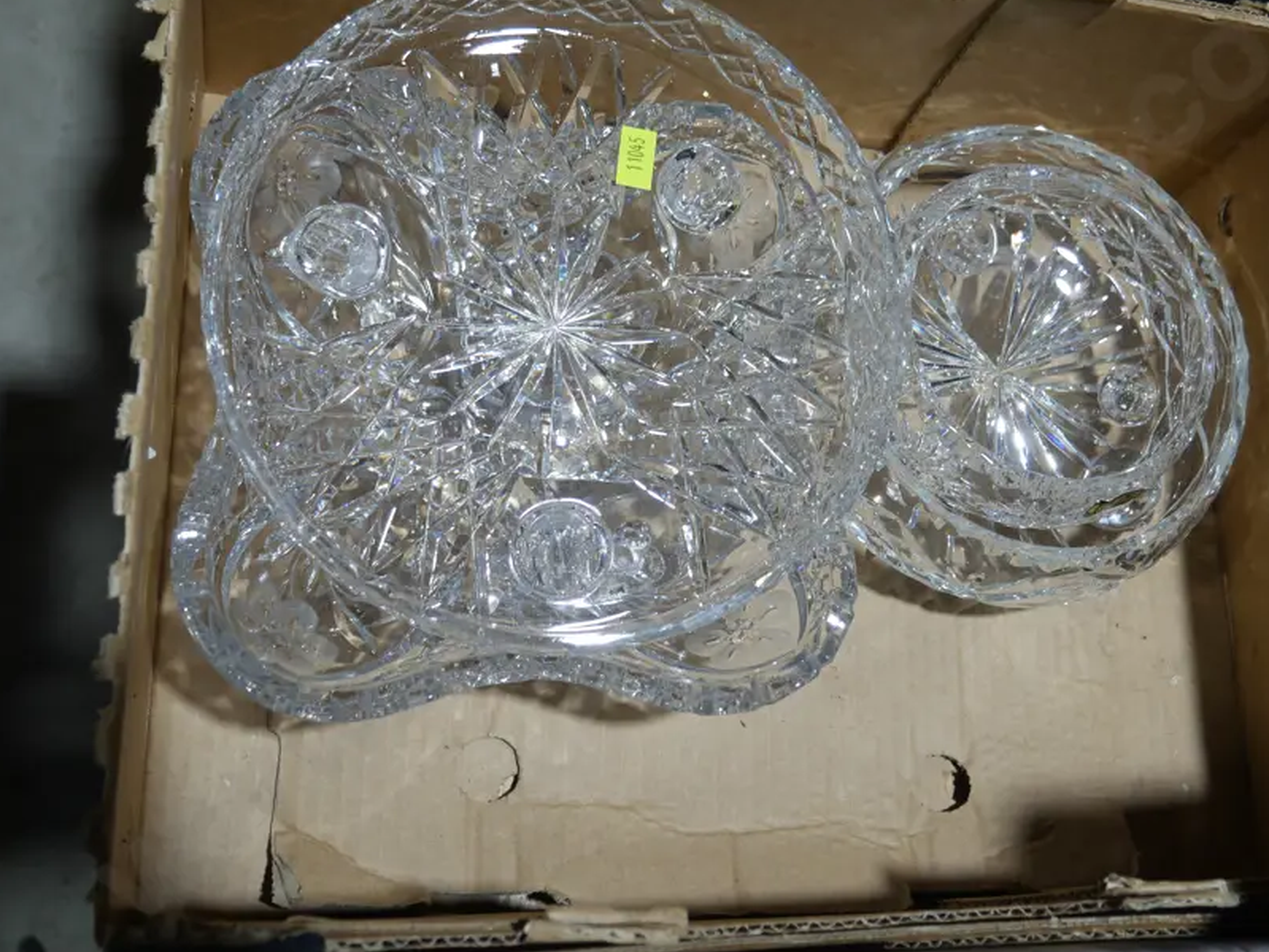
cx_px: 759
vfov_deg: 35.1
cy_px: 415
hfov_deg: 45.5
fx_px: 1504
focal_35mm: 41
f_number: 3.6
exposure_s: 1/100
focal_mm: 16
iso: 200
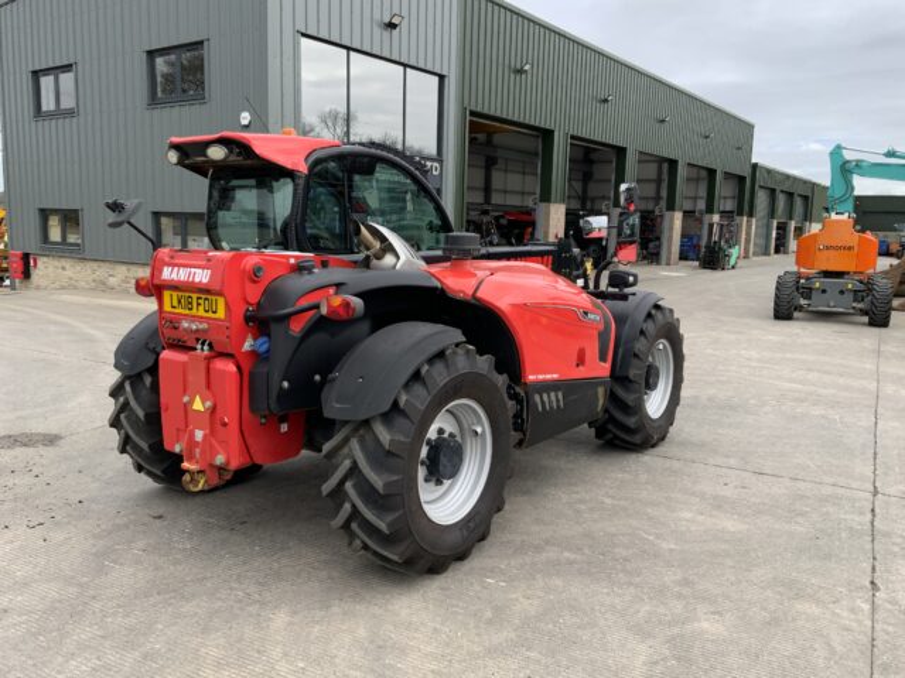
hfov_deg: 61.7
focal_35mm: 29
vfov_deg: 48.2
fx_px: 758
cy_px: 339
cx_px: 452
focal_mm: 3
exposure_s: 1/770
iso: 16
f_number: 1.8
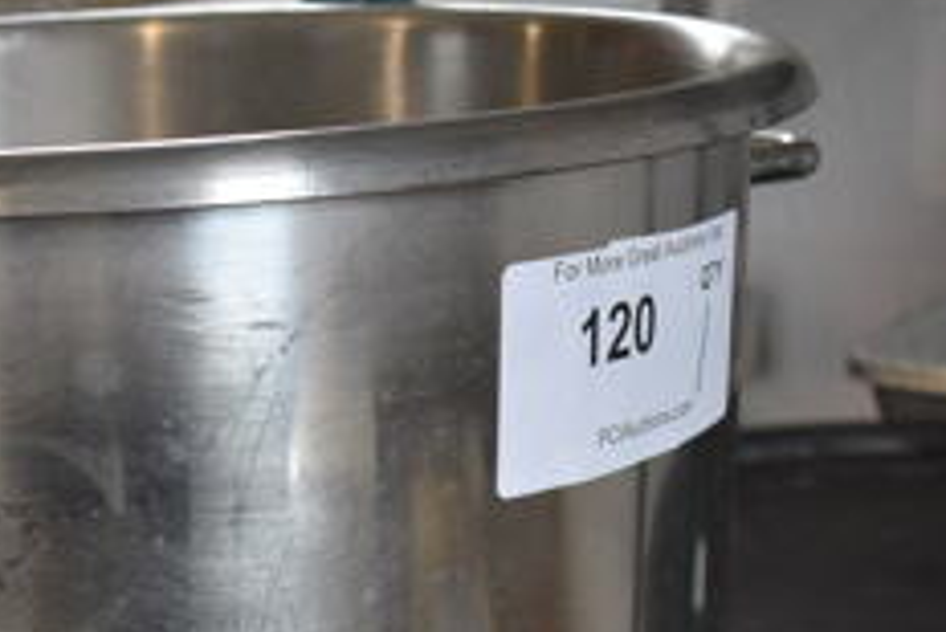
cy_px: 538
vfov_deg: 17.1
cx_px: -29
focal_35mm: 79
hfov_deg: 24.3
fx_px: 2077
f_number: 3.5
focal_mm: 20
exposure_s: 1/250
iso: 800
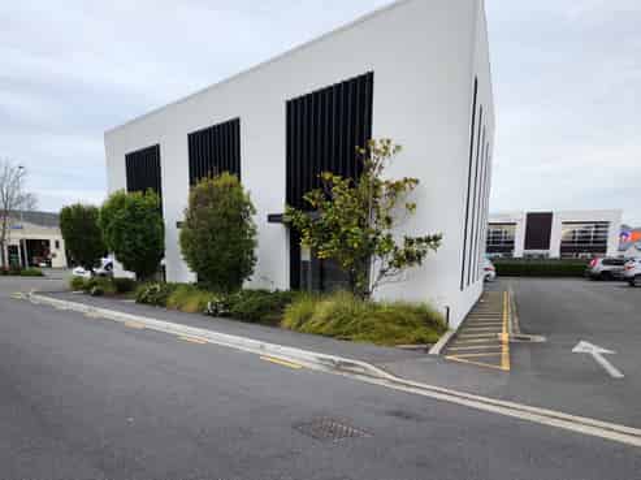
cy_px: 240
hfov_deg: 74.0
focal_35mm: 23
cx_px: 320
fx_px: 426
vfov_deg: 58.8
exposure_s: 1/210
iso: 12
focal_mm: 6.4
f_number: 1.8
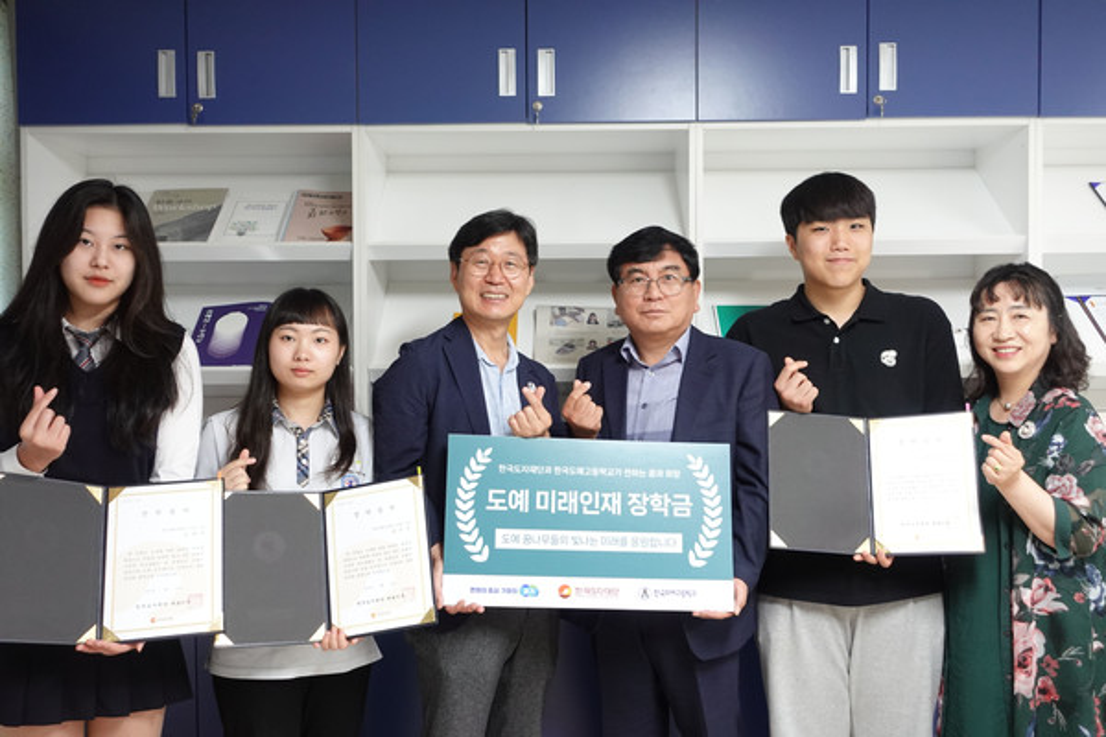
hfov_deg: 55.8
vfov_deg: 38.9
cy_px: 368
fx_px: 1044
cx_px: 553
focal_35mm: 34
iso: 800
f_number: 2.8
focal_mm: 12.93
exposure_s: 1/40
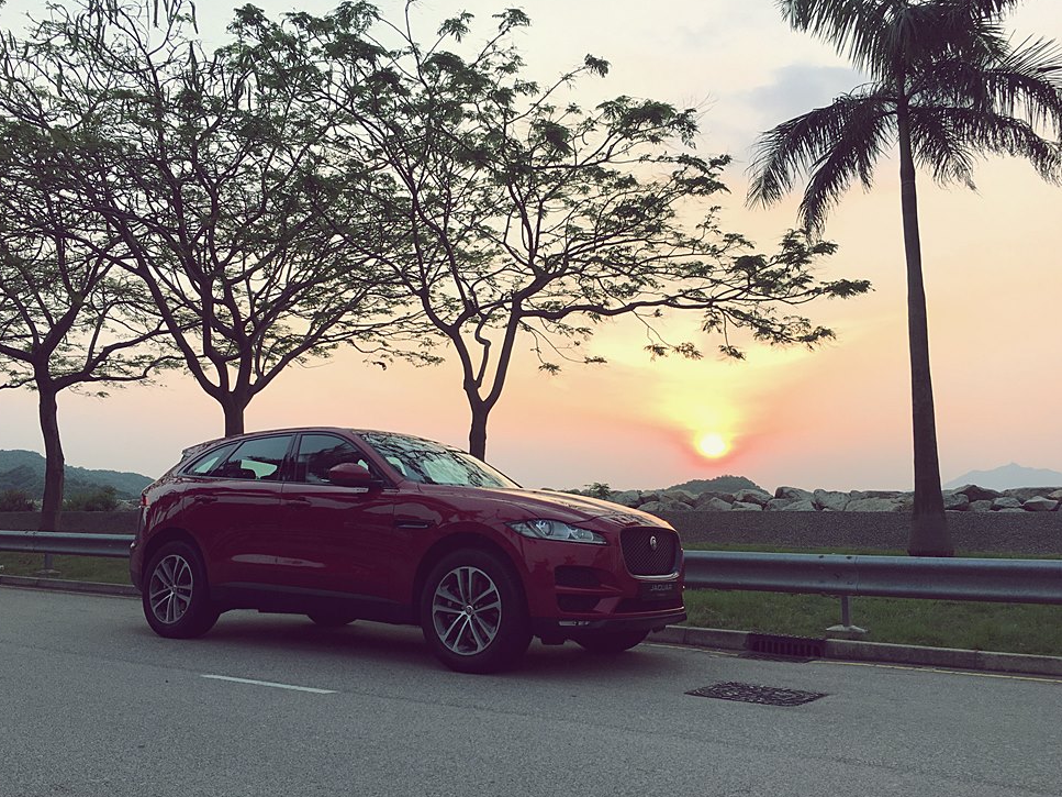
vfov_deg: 46.8
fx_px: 920
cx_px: 515
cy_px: 396
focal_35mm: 30
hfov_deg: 60.0
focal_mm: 4.15
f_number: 2.2
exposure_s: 1/315
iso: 25
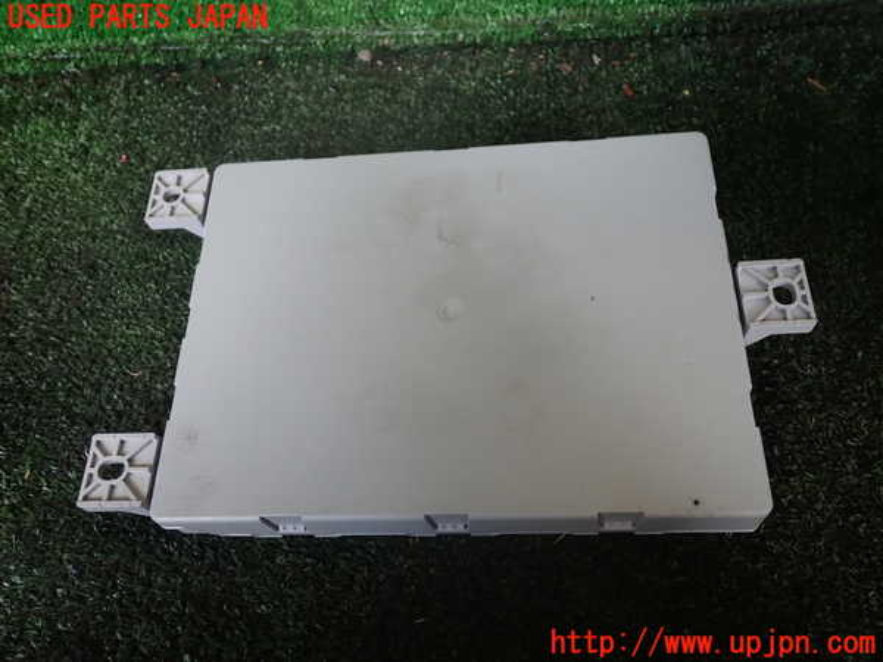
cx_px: 442
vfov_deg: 46.8
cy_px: 331
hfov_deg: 60.0
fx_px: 765
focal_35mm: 30
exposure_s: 1/60
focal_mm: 5.4
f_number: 2.3
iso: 160
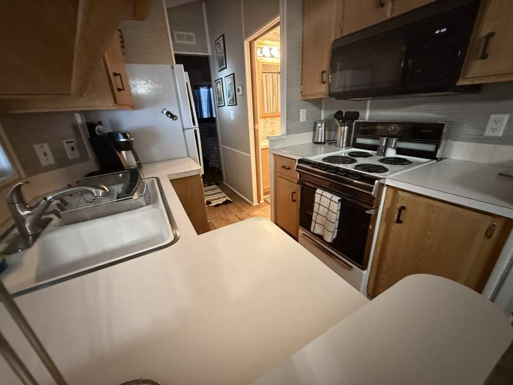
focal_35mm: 14
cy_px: 192
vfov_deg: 85.7
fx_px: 207
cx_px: 256
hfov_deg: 102.1
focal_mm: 2.22
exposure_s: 1/40
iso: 1000
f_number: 2.2
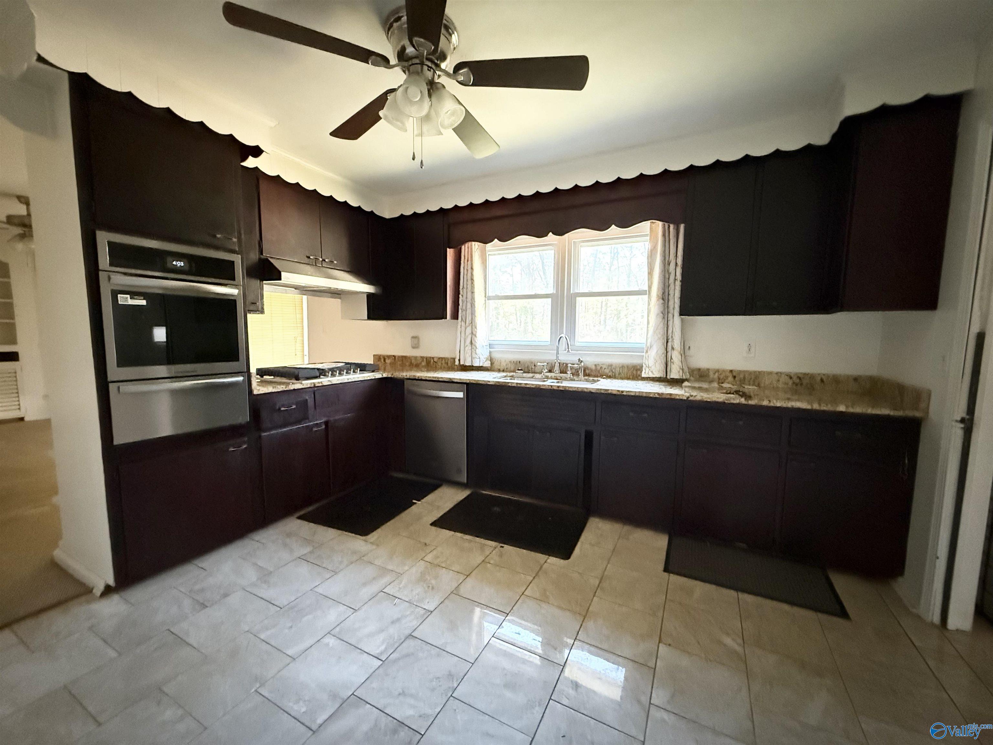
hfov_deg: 102.1
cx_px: 496
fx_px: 402
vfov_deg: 85.7
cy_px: 372
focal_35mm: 14
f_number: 2.2
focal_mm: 2.22
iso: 1250
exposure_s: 1/60
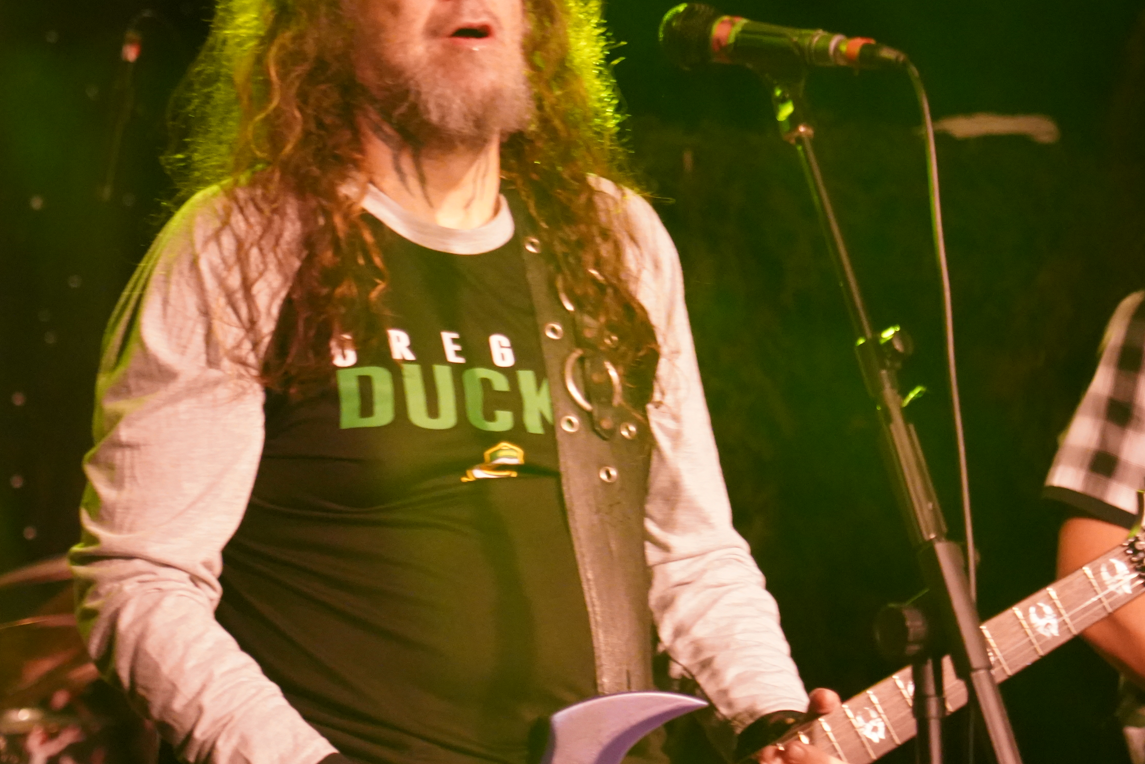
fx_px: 4484
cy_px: 284
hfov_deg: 14.6
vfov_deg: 9.7
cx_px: 565
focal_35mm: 141
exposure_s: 1/125
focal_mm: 105
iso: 12800
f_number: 4
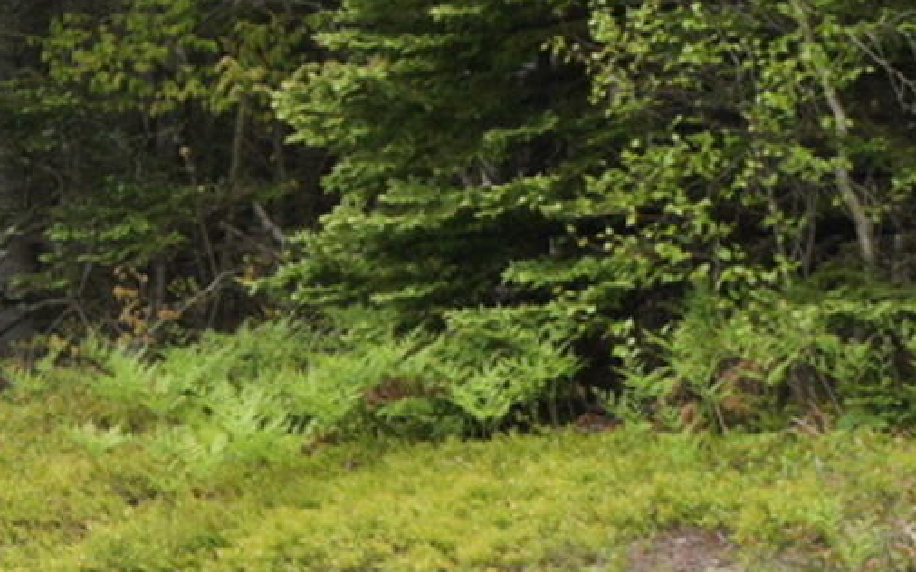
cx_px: -284
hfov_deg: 7.8
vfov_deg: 4.9
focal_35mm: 266
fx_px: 6629
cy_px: 159
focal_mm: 55
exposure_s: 1/100
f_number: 5.6
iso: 1000
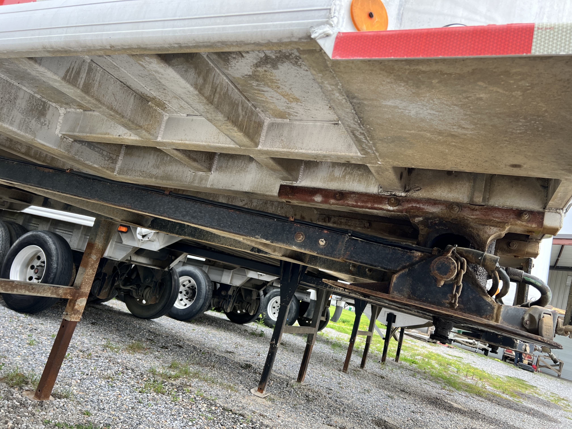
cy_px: 214
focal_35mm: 26
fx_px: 430
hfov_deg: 67.3
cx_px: 286
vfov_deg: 53.1
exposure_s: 1/371
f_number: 1.5
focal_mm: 5.7
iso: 50
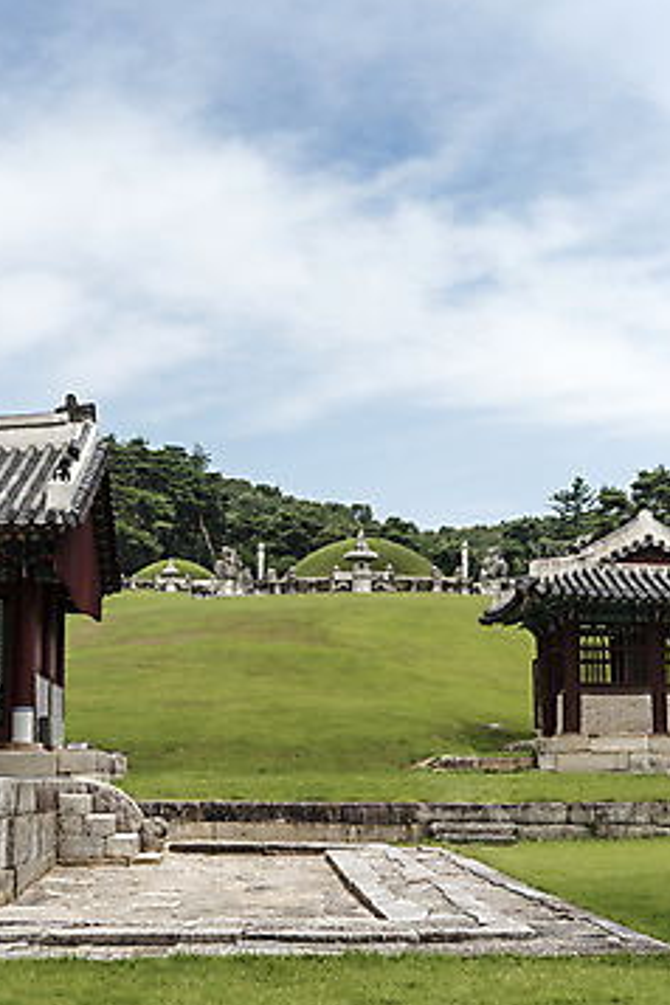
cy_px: 555
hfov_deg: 24.2
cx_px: 311
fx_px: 1563
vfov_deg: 35.6
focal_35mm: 56
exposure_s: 1/3200
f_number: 4
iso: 400
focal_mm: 50
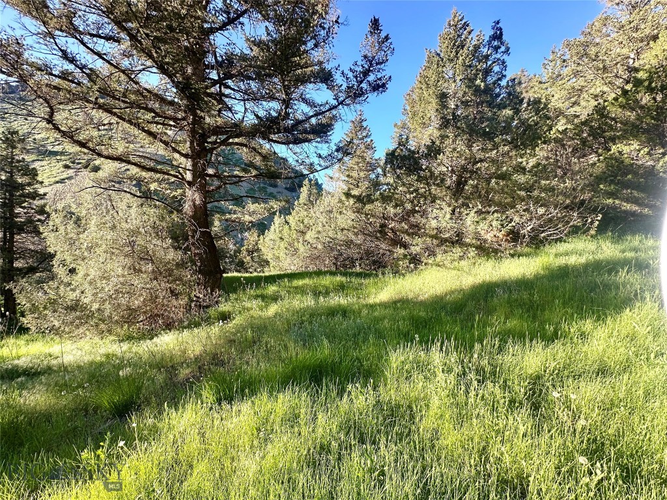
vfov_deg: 85.7
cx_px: 334
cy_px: 250
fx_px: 270
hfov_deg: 102.1
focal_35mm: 14
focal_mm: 2.22
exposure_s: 1/182
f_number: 2.2
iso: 40
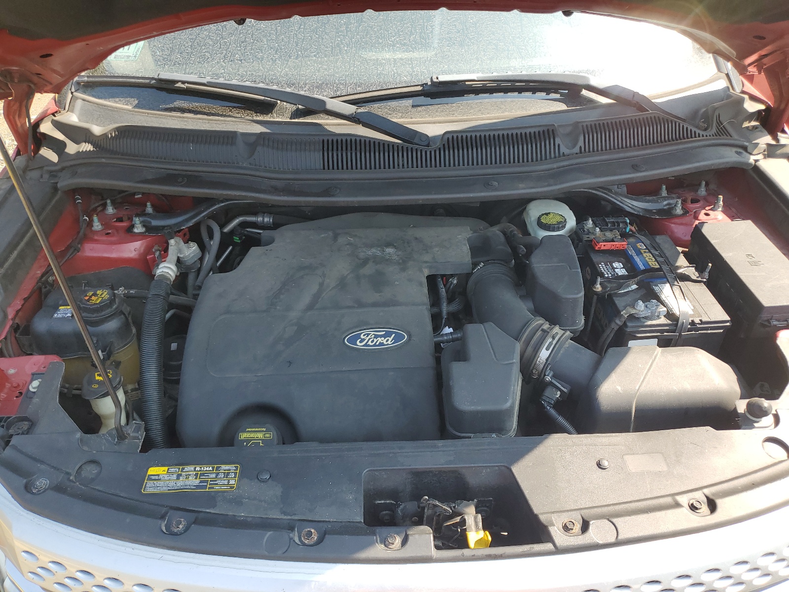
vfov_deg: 53.1
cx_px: 394
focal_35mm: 26
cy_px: 296
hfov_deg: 67.3
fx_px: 593
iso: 50
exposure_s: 1/500
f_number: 1.5
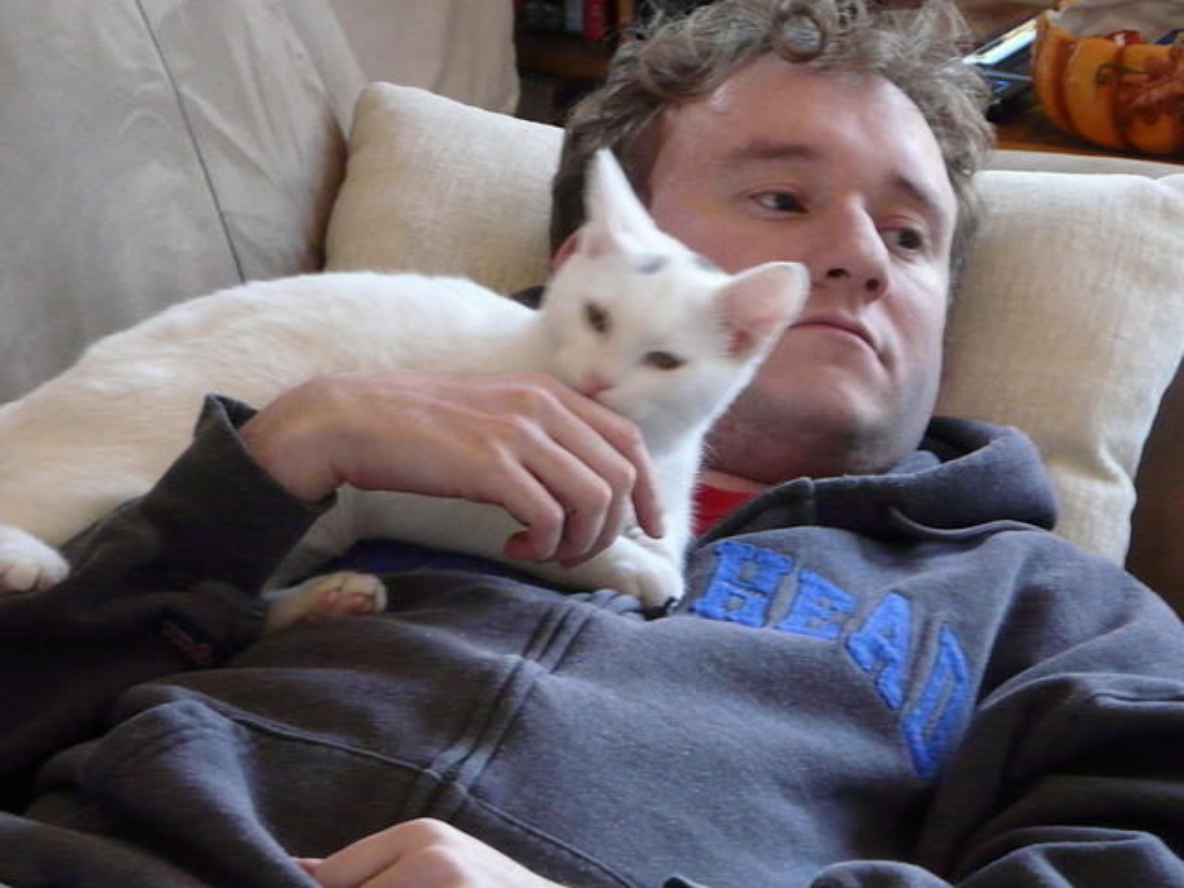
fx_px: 7012
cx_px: 592
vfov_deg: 7.2
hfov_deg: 9.7
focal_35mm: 205
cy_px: 444
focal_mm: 26.4
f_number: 3.6
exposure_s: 1/15
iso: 400
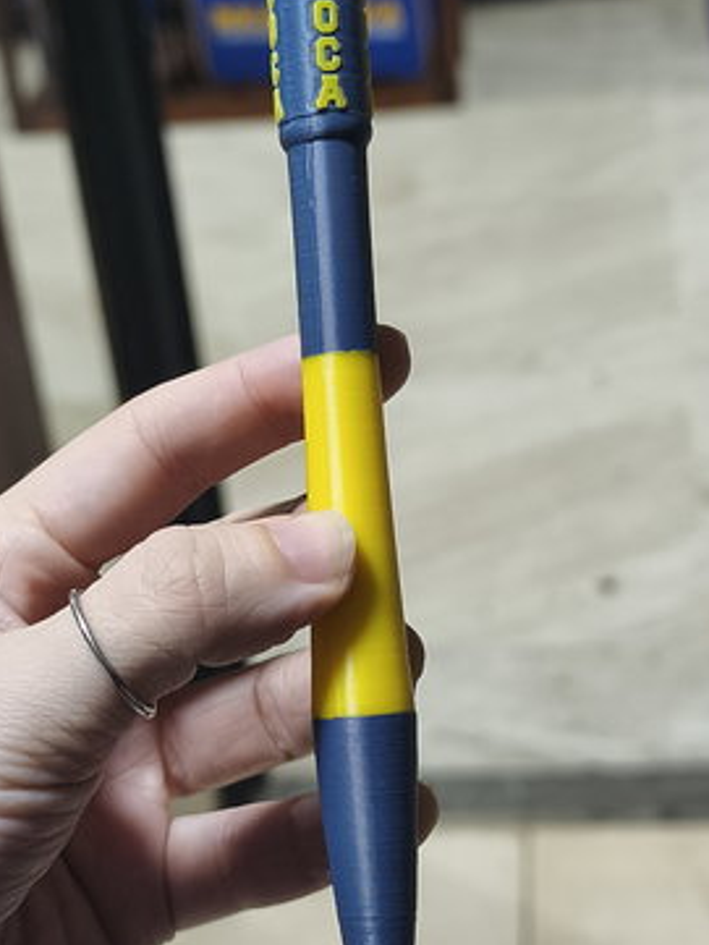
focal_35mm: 68
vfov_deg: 28.6
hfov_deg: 21.6
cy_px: 475
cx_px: 343
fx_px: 1856
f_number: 1.65
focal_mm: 6.14
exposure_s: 1/50
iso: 500
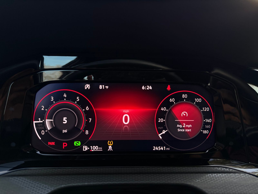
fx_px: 179
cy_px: 97
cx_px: 129
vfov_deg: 56.8
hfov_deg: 71.6
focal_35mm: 24
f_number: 1.78
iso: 200
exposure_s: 1/152
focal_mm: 6.76
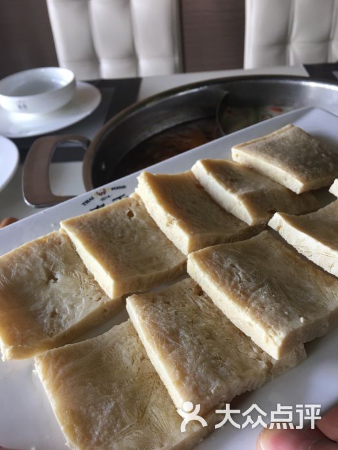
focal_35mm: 29
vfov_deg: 61.7
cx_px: 169
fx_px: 378
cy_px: 225
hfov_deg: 48.2
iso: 32
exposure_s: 1/17
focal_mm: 4.15
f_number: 2.2
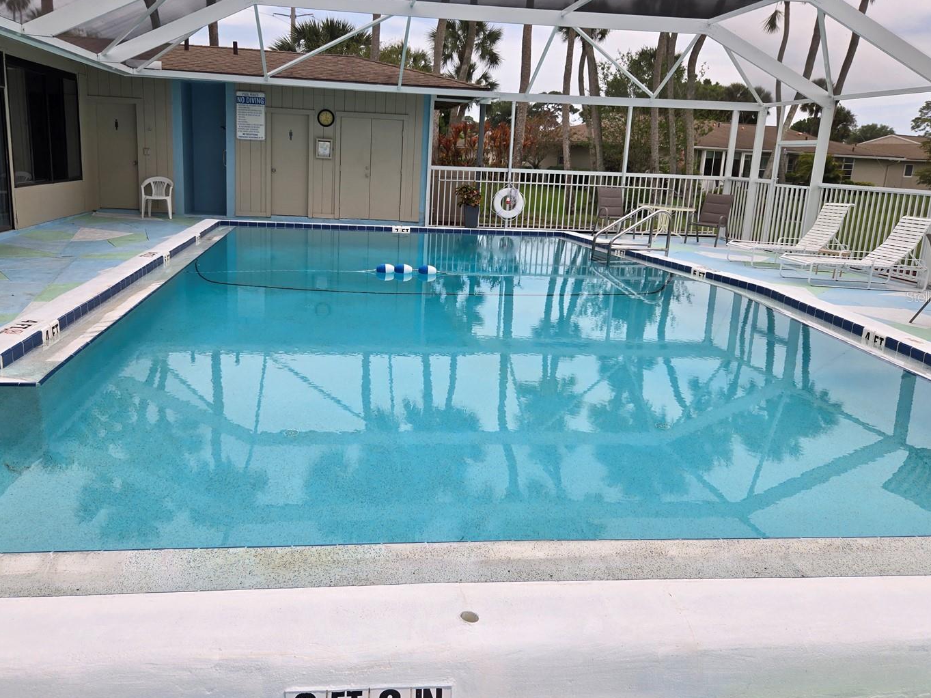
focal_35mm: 27
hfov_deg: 65.2
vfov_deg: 51.2
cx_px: 424
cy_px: 296
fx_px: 726
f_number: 1.8
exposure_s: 1/1276
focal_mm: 5.4
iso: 25
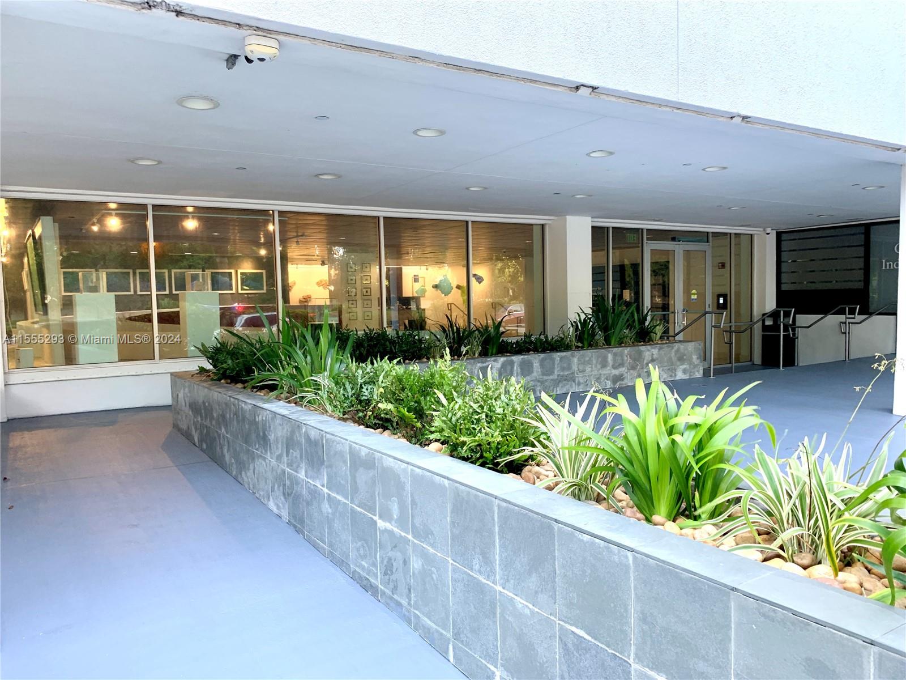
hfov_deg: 67.3
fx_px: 680
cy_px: 340
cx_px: 453
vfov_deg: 53.1
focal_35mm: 26
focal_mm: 4.25
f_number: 1.8
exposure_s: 1/121
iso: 50
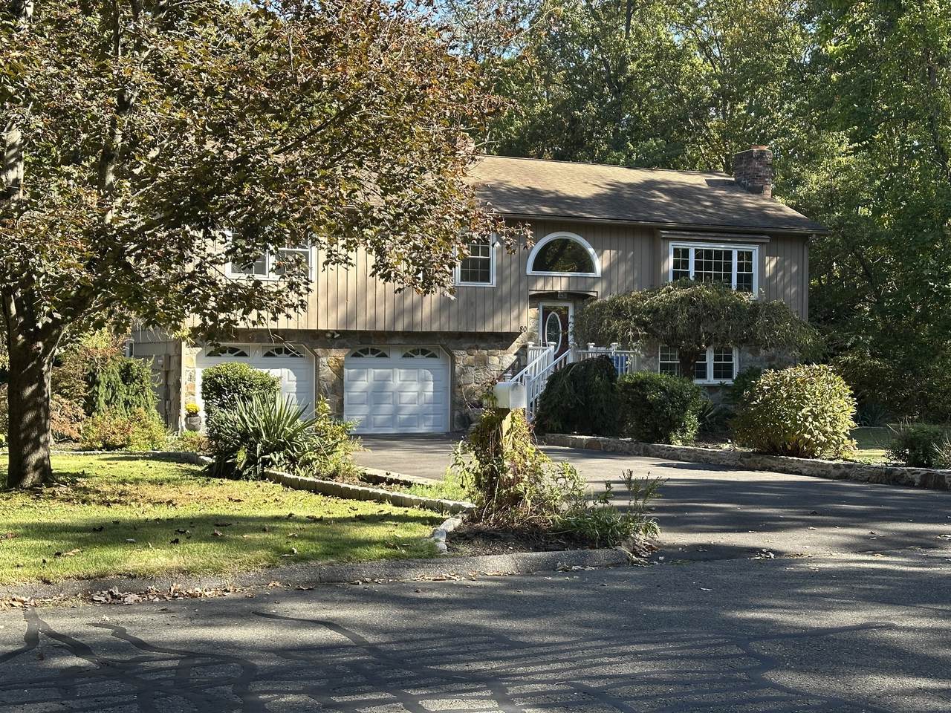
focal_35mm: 48
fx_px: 1319
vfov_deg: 30.3
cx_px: 476
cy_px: 356
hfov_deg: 39.7
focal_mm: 6.86
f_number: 1.78
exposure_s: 1/681
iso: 64
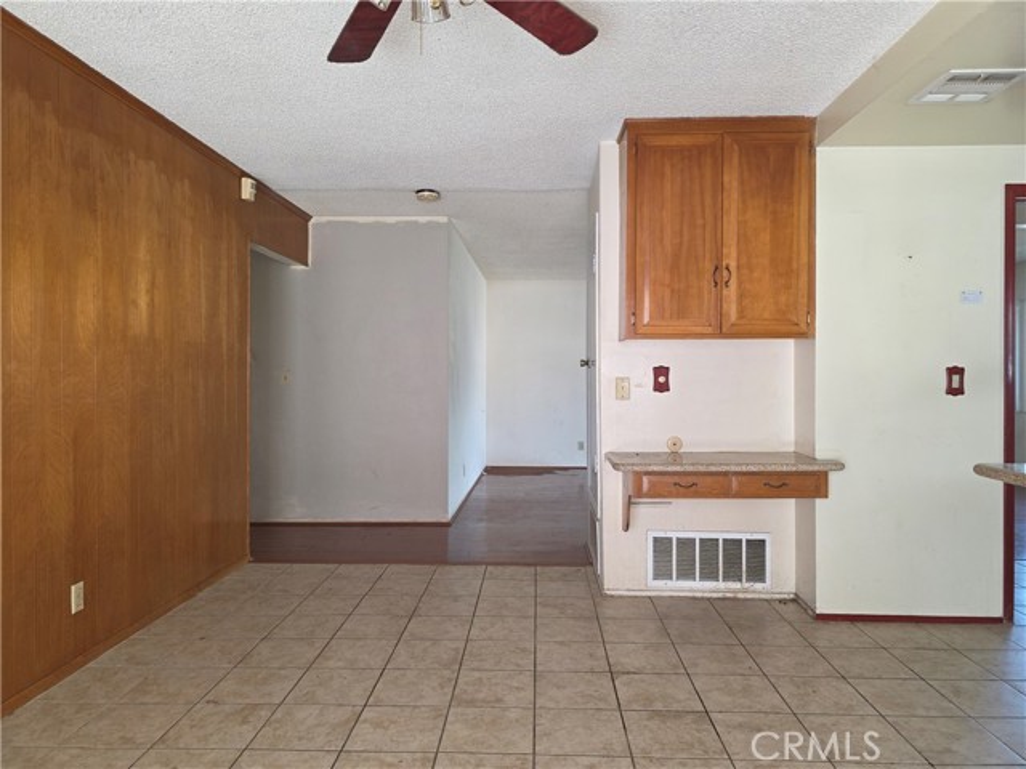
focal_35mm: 23
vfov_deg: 58.9
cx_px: 513
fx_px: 682
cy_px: 384
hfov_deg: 73.9
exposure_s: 1/40
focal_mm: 6.3
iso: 100
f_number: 1.7
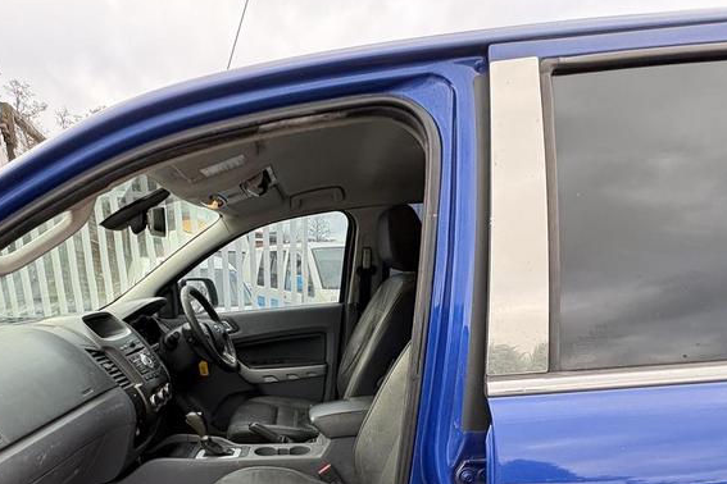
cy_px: 415
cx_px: 290
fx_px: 464
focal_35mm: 23
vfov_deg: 50.3
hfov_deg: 75.2
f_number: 2.2
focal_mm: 2.22
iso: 125
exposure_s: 1/99
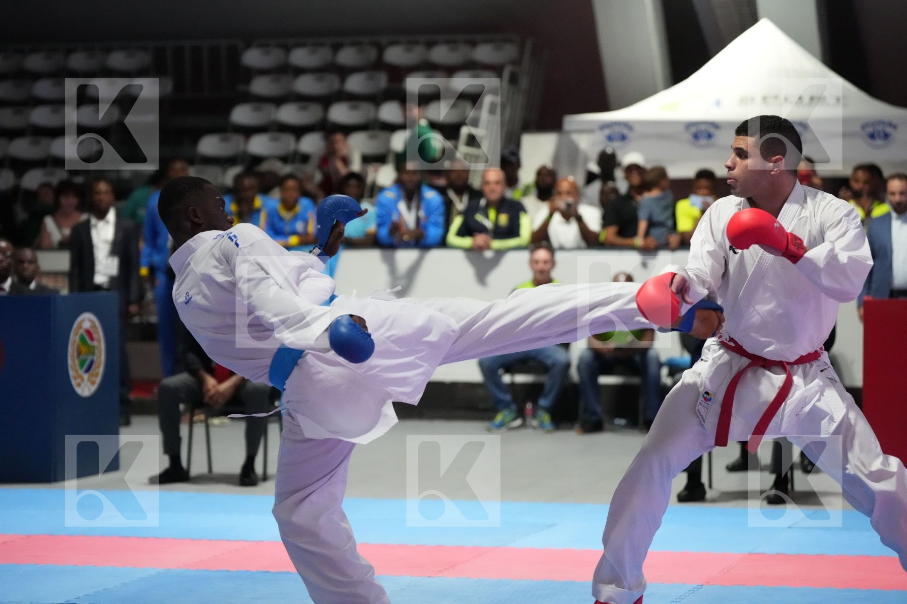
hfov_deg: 20.0
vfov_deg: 13.4
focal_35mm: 102
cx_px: 454
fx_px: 2570
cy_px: 302
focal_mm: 102
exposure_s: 1/800
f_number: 2.8
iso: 10000
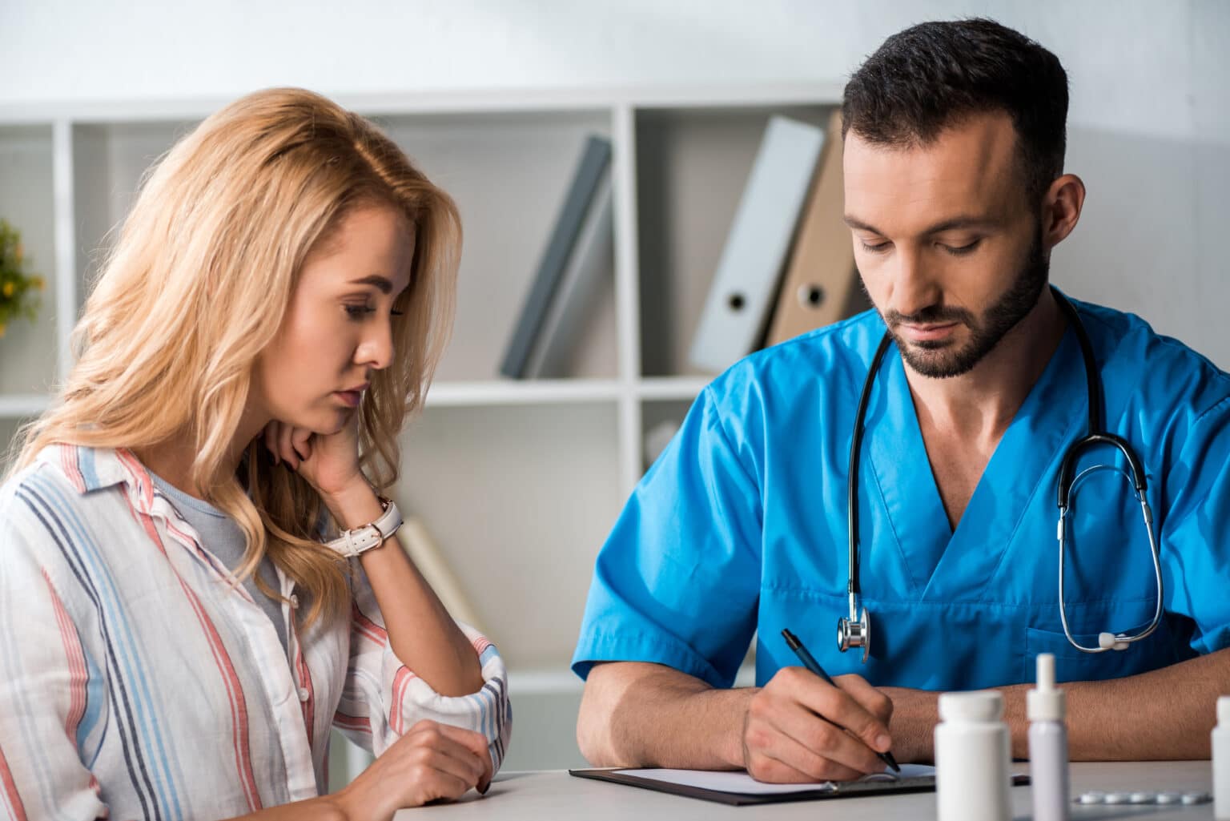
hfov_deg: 19.5
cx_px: 615
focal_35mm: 105
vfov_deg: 13.0
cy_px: 410
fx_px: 3588
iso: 250
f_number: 3.5
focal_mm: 105
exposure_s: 1/200
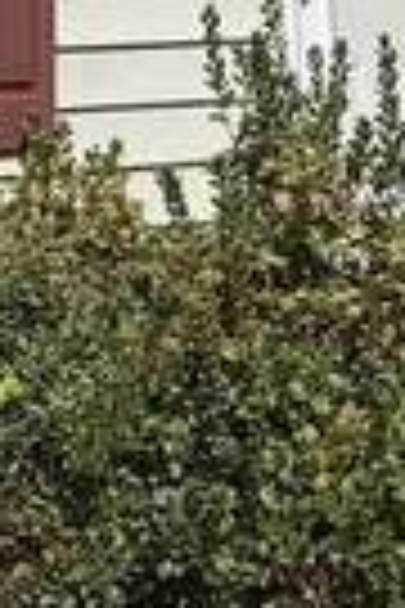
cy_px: -1094
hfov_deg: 5.8
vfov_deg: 7.8
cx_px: -99
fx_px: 3982
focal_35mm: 236
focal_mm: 6.76
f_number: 1.78
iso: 80
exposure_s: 1/6711
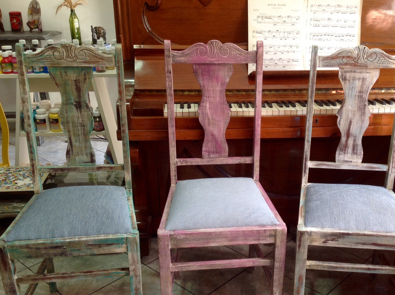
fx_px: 501
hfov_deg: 42.8
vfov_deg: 32.7
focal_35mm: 44
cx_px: 237
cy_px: 178
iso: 50
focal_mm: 4.28
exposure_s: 1/15
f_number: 2.4
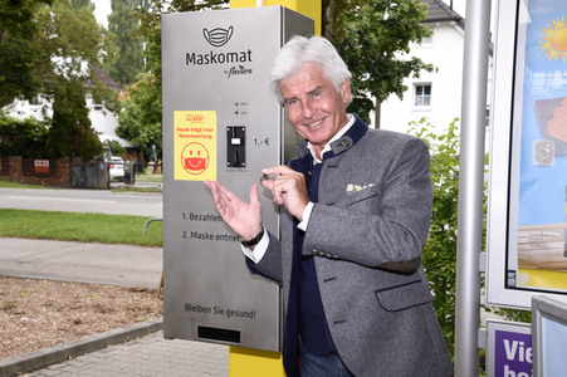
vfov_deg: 30.5
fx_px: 692
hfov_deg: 44.5
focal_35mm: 44
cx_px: 284
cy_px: 188
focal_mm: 44
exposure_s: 1/100
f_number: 8
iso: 160
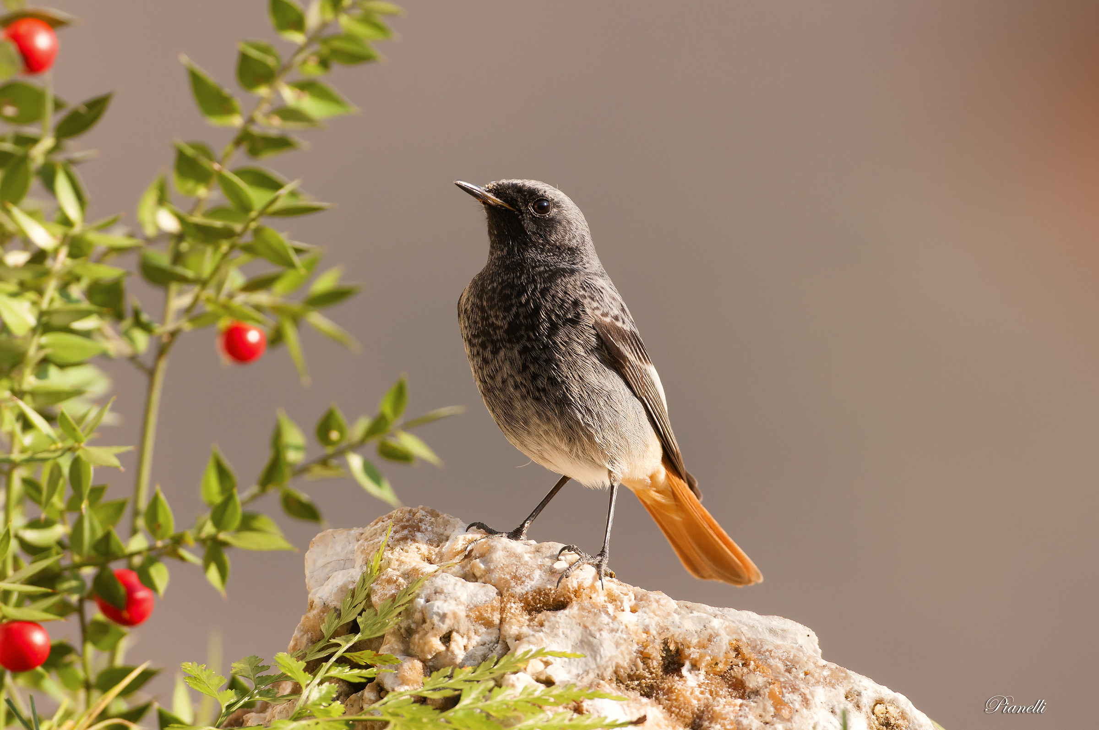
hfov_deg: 2.8
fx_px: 22868
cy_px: 365
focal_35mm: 750
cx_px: 550
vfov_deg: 1.8
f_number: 7.1
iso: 400
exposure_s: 1/640
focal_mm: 500
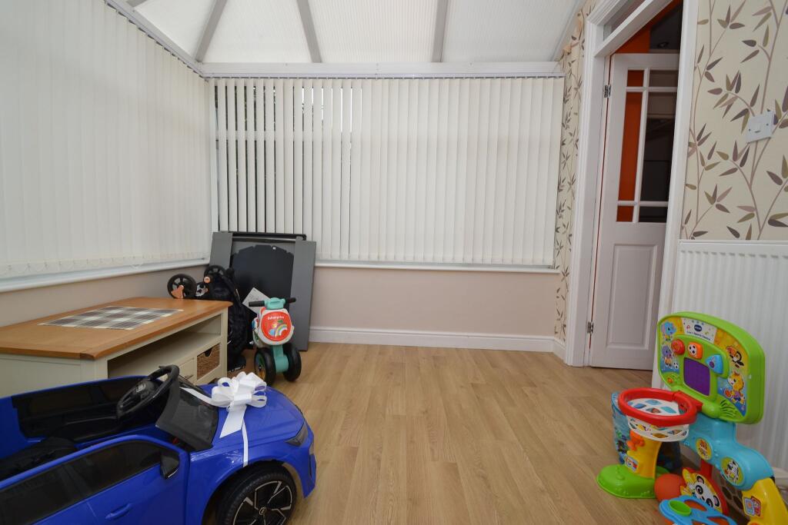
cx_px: 394
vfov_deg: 77.3
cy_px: 262
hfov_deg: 100.4
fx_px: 328
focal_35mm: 15
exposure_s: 1/125
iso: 110
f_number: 5.6
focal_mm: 10
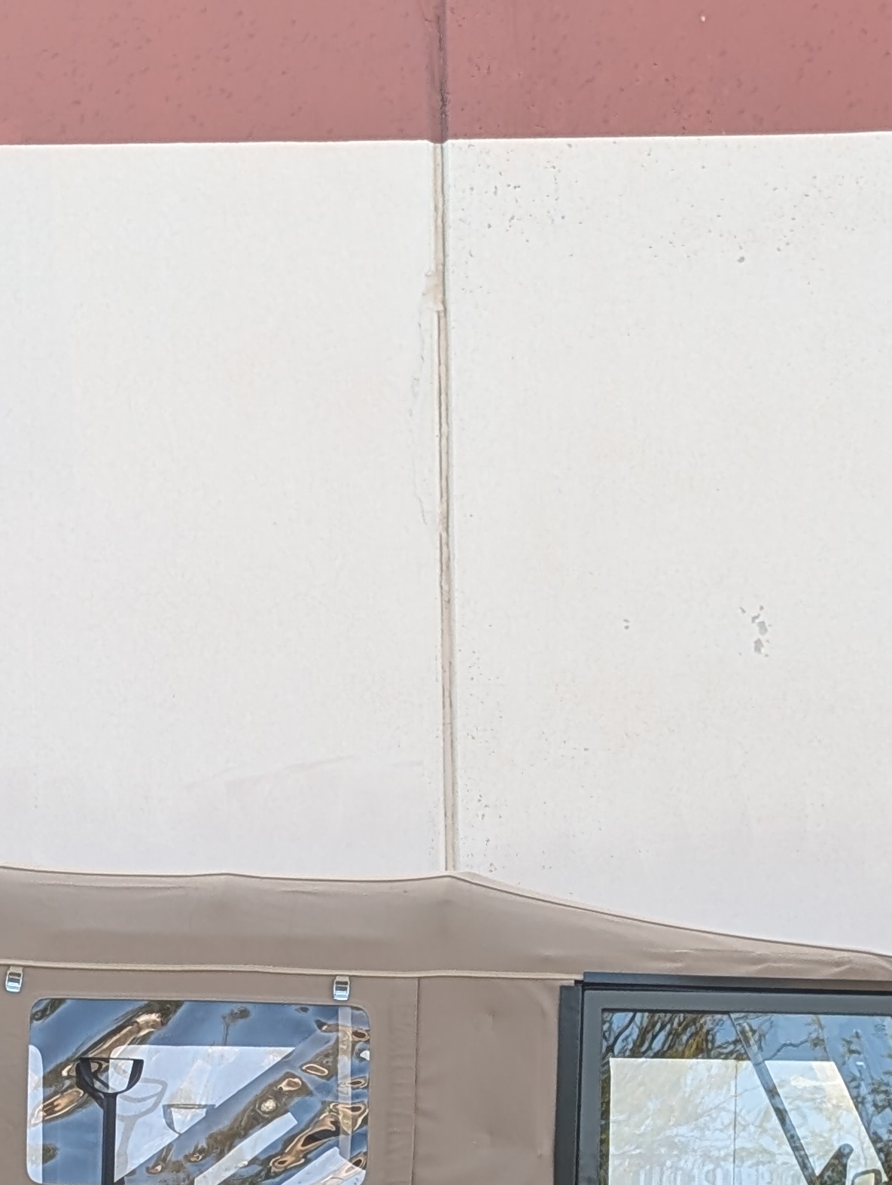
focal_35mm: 127
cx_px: 552
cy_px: 1348
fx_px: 4353
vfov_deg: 15.1
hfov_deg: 11.7
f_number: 1.68
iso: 24
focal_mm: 6.9
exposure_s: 1/145
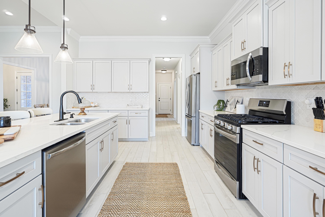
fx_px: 162
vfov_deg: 67.4
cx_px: 162
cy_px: 108
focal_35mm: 18
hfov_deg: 90.0
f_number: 4
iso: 100
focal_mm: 12
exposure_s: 1/5
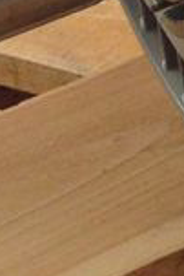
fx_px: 2218
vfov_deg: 6.8
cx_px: 805
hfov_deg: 4.3
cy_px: -316
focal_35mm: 290
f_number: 2.4
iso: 80
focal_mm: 4.12
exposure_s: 1/120
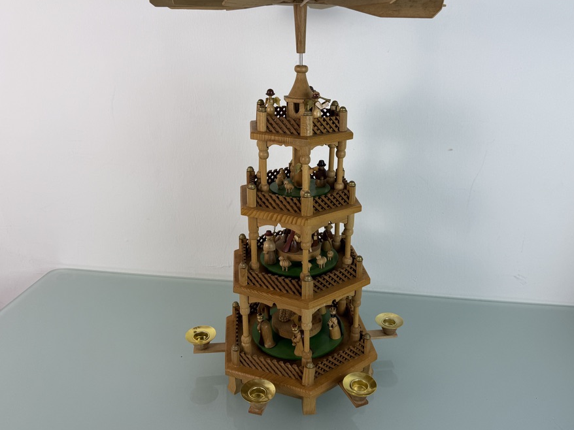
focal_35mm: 28
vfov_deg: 49.6
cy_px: 192
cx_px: 319
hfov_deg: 63.3
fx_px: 464
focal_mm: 6.76
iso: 64
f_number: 1.78
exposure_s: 1/246
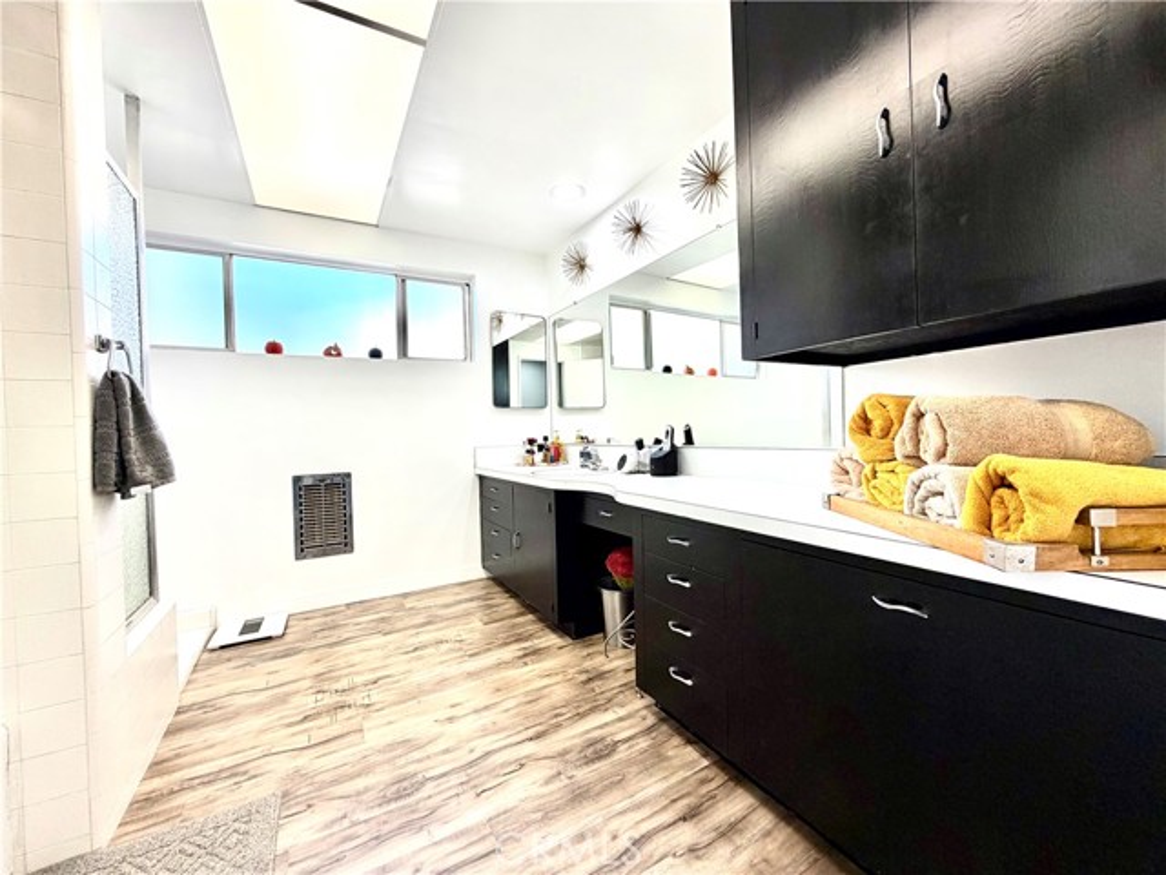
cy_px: 438
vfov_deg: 85.7
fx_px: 472
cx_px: 583
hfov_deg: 102.1
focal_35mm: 14
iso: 100
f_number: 2.2
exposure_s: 1/120
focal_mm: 2.22
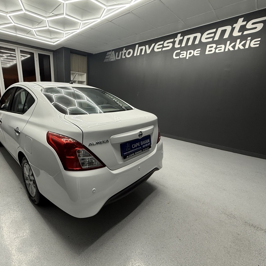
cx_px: 95
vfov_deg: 84.0
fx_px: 148
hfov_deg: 81.9
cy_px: 135
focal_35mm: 17
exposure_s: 1/100
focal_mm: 2.22
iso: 125
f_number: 2.2
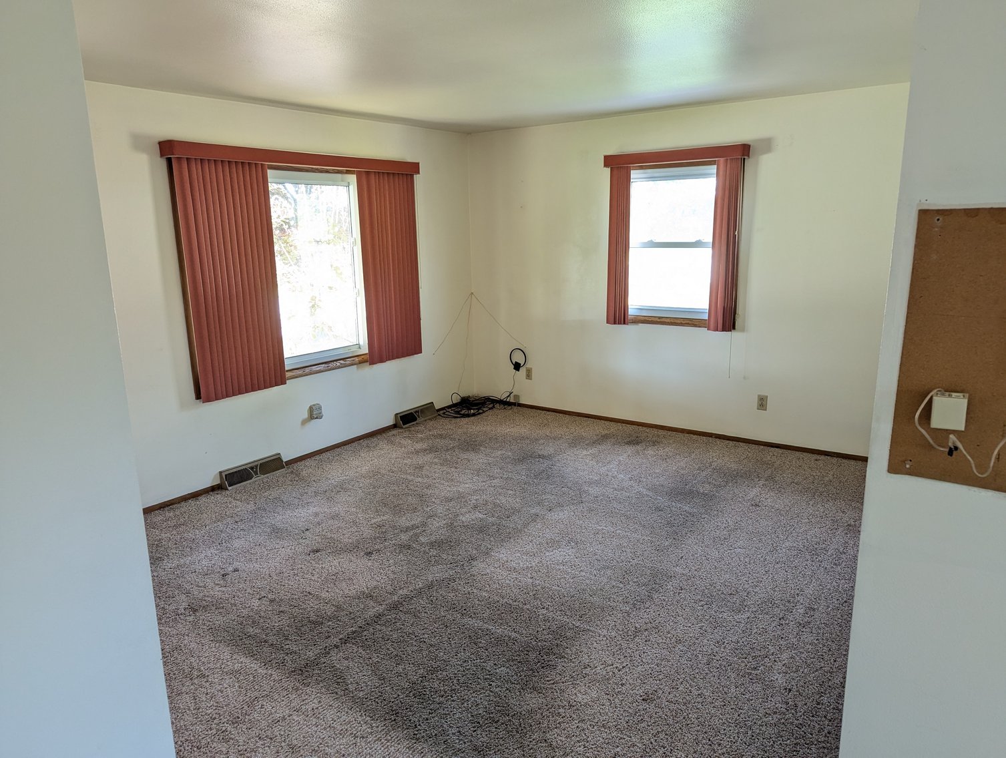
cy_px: 379
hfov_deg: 71.5
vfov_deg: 56.9
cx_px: 503
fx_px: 699
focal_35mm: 24
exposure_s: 1/60
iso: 231
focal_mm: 6.81
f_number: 1.85
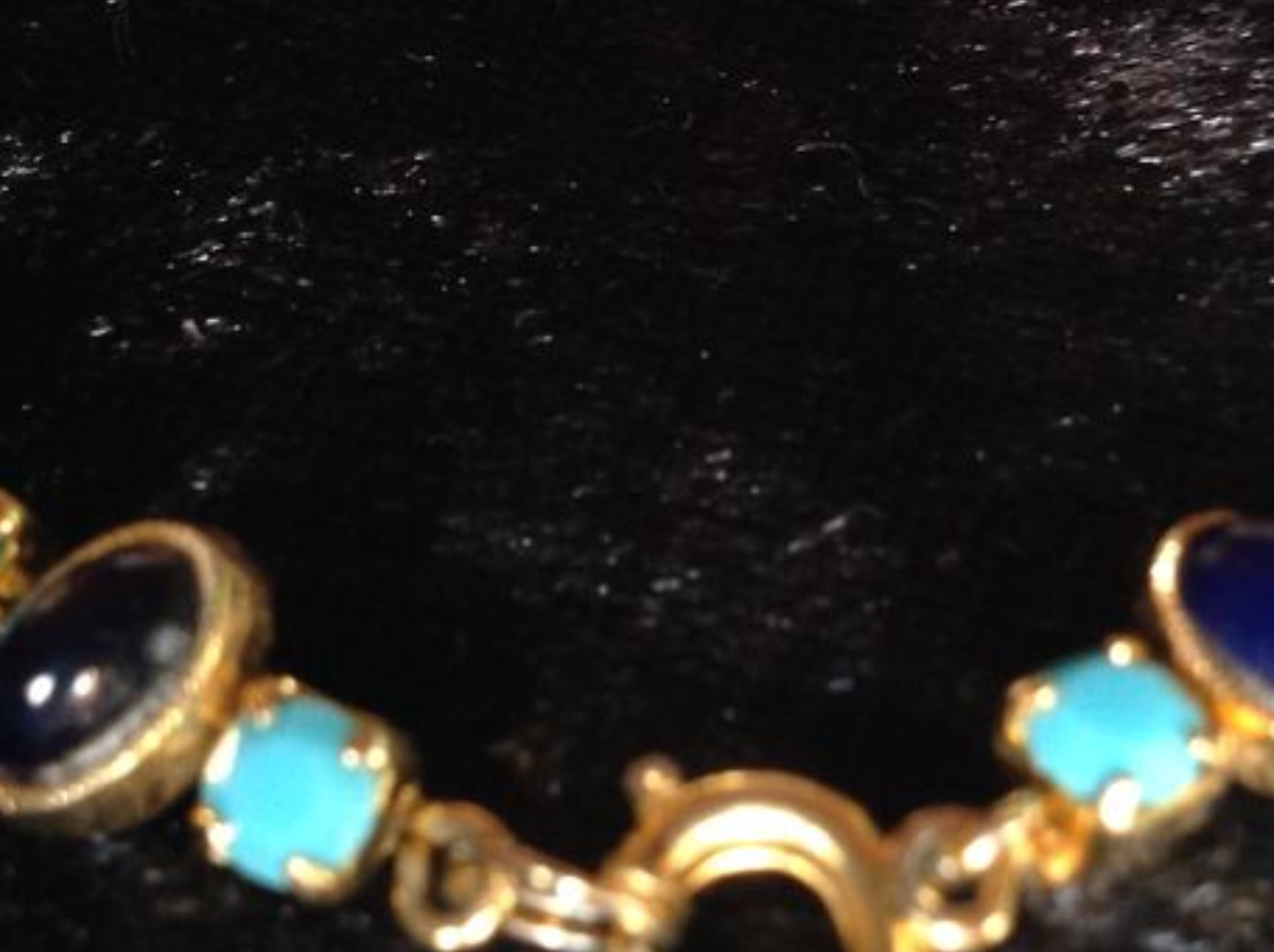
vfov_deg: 19.0
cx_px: 661
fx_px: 2830
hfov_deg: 25.4
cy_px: 262
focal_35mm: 77
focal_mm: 4.28
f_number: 2.4
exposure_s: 1/15
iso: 125
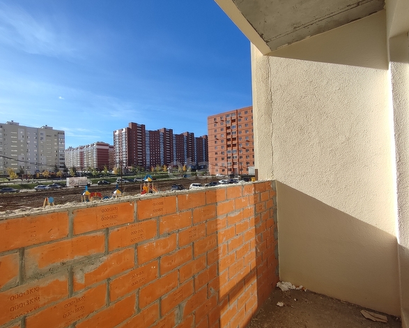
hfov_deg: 89.6
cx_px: 204
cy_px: 166
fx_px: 206
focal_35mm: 17
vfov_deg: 77.0
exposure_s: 1/1360
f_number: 2.2
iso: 50
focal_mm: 1.65
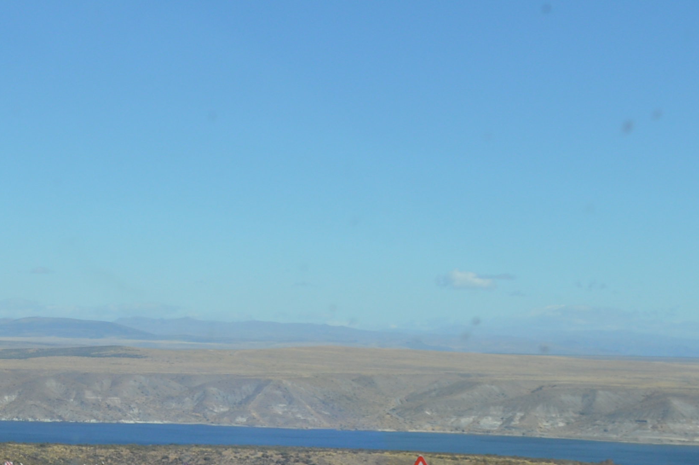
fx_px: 2134
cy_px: 143
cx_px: -118
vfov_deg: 12.4
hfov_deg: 17.8
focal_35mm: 110
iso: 100
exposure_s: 1/320
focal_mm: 20
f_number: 9
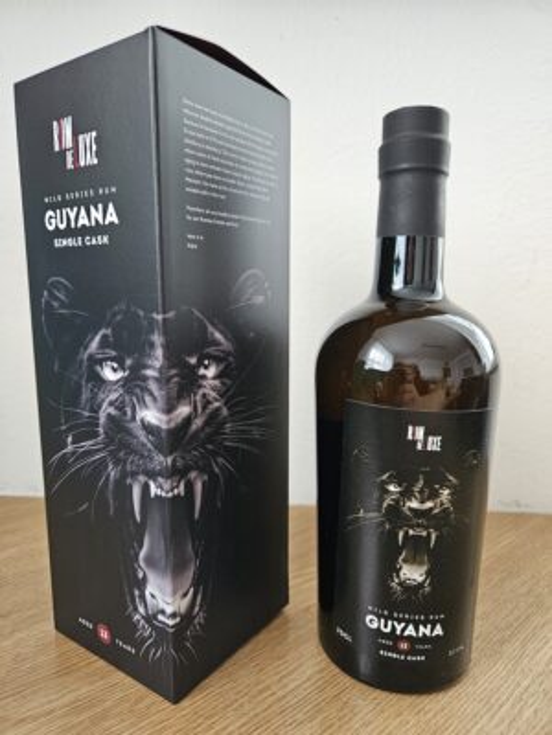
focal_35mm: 23
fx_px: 489
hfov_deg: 58.9
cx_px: 276
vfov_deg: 73.9
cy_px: 368
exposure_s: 1/100
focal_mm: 5.4
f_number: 1.8
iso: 400
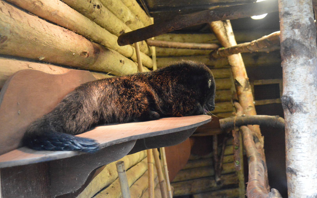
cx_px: 158
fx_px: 423
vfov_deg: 26.3
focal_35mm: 49
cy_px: 93
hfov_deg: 41.0
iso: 6400
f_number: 5.6
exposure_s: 1/200
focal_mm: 32
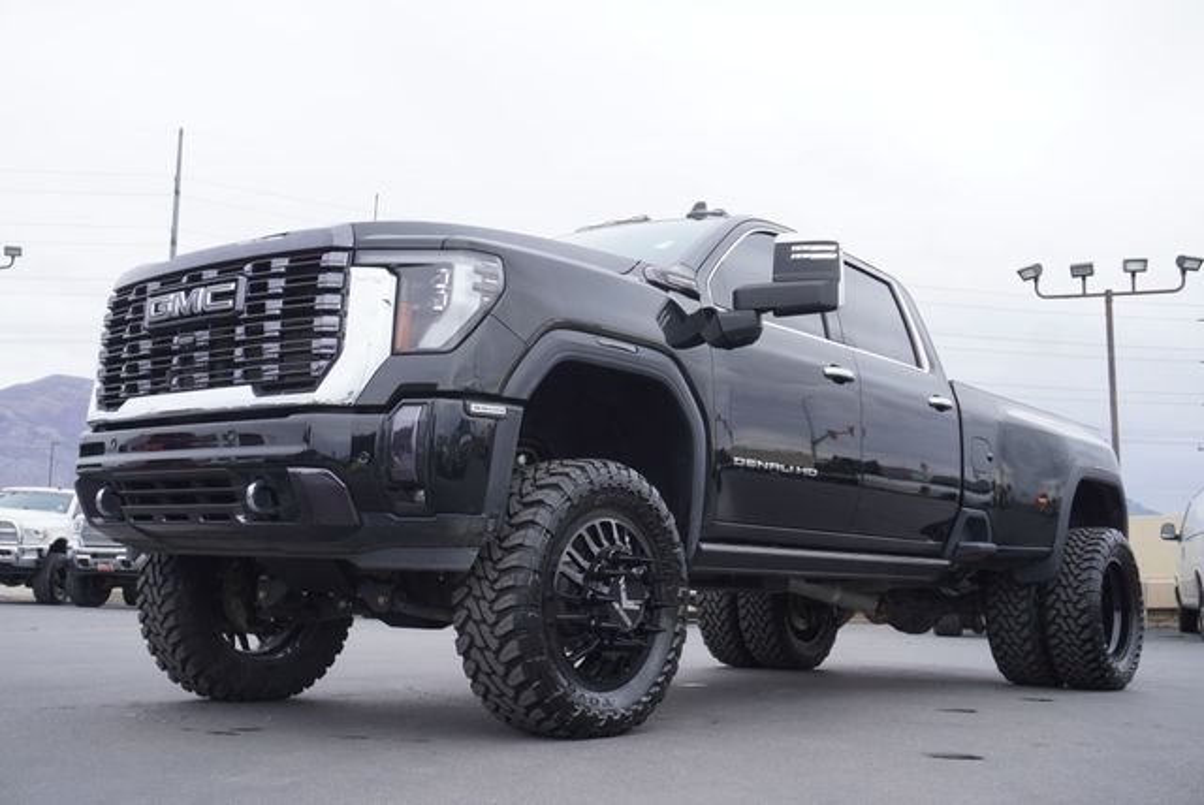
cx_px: 602
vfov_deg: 35.6
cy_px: 402
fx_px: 1255
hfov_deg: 51.2
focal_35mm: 38
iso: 100
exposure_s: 1/125
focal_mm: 25
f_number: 6.3
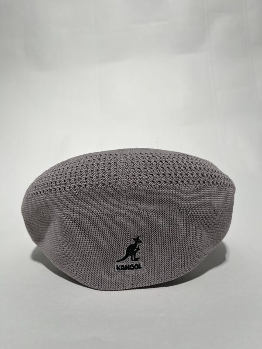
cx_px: 131
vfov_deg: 67.3
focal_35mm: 26
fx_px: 262
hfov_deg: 53.1
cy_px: 174
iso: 50
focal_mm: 5.1
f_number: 1.6
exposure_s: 1/668
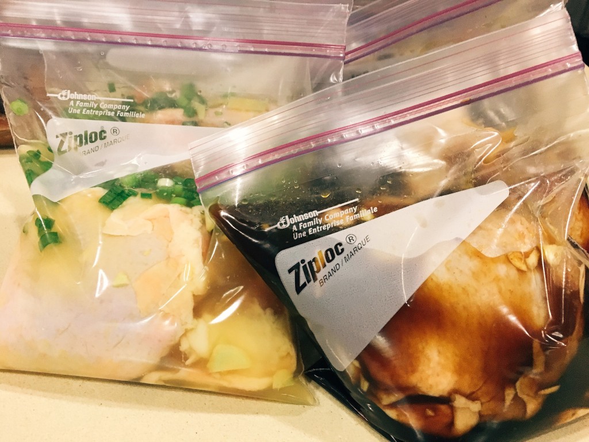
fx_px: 493
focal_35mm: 29
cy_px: 221
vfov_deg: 48.2
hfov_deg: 61.7
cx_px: 294
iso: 200
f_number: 2.2
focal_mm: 4.15
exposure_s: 1/30
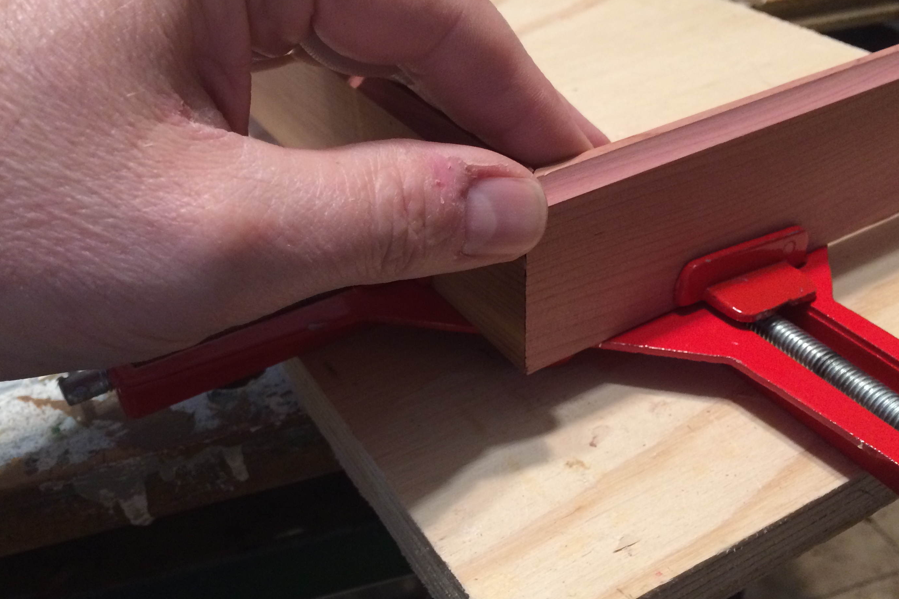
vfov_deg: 36.9
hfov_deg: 53.1
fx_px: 899
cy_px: 290
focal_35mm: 36
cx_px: 414
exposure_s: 1/30
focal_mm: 4.15
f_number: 2.2
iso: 125
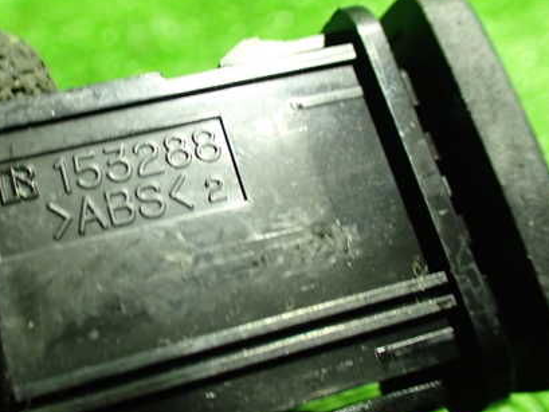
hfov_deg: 42.0
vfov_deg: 32.9
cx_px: 154
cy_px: 187
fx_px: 698
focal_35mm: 44
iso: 800
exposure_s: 1/30
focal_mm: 5.4
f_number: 2.3
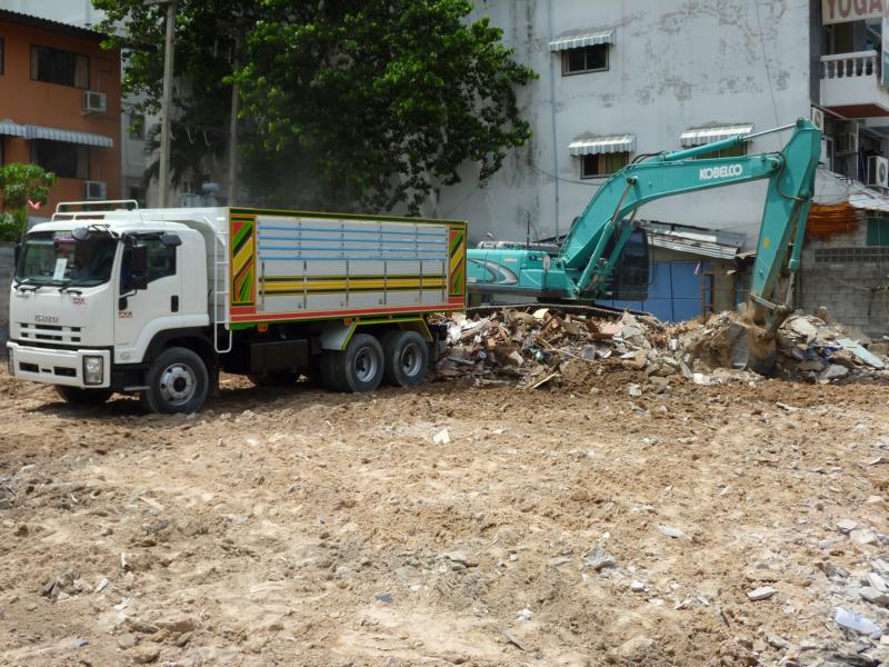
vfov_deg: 34.3
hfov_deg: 44.8
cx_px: 444
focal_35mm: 42
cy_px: 334
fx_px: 1079
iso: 80
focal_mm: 7.6
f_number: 4.1
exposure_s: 1/500
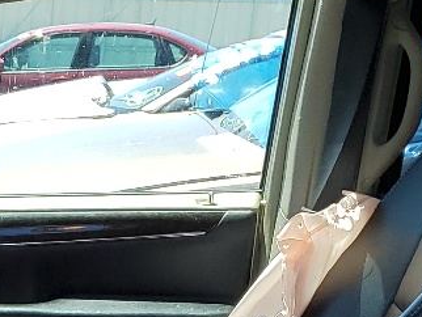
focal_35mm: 129
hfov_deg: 14.3
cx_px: -201
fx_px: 1574
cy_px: 524
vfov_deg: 10.9
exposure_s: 1/909
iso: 50
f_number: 1.5
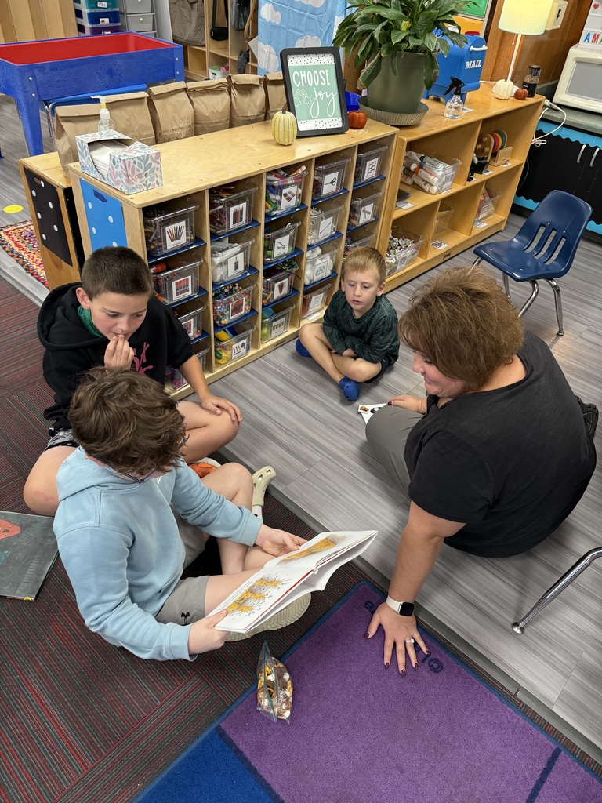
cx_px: 301
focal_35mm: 24
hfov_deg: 56.8
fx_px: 557
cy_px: 402
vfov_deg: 71.6
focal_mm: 6.76
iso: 250
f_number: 1.78
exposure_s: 1/60
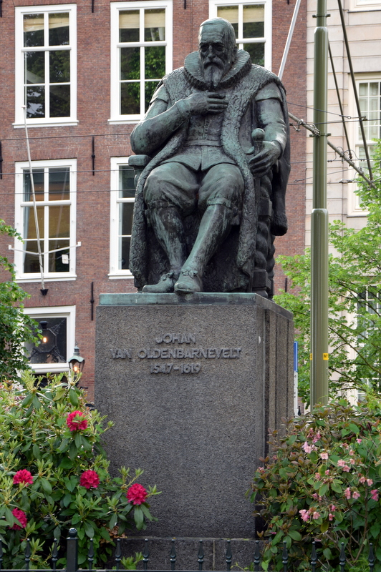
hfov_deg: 13.8
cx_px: 190
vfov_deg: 20.6
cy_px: 286
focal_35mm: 99
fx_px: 1574
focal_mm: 66
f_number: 5.3
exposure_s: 1/40
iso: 125
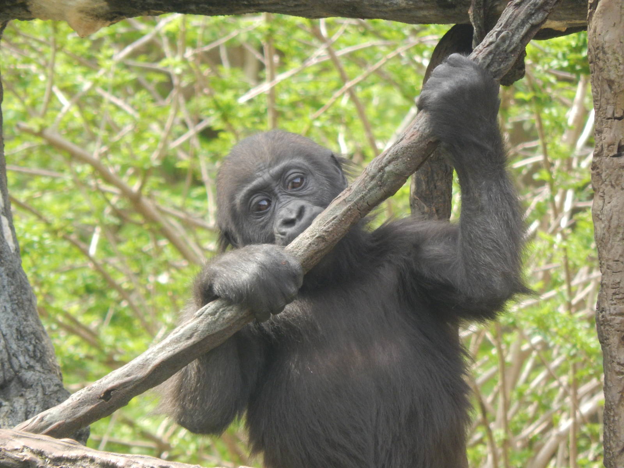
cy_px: 234
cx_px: 312
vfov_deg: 2.2
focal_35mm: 675
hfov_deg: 2.9
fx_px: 12168
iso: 250
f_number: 5.8
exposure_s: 1/125
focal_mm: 120
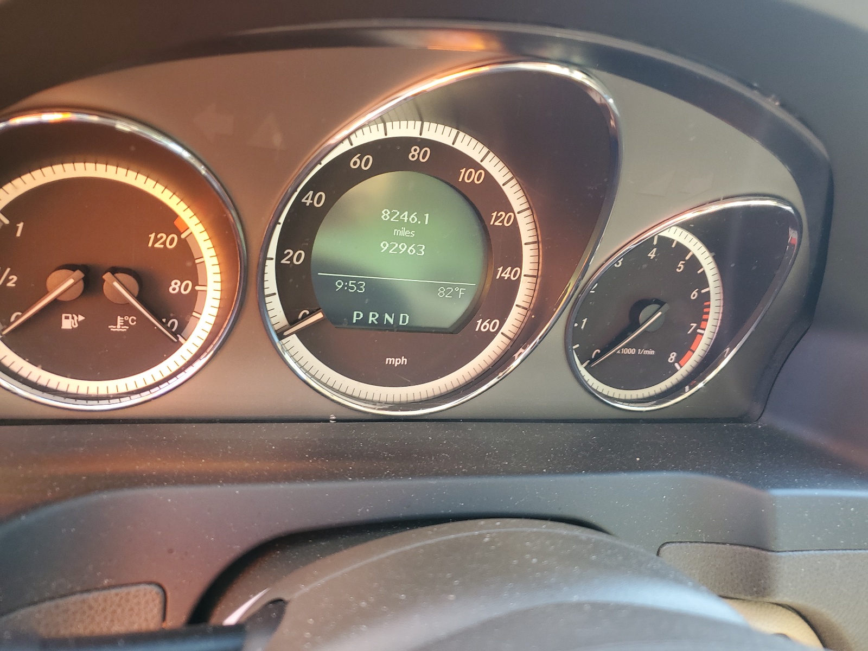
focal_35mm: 26
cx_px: 434
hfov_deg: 67.3
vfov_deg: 53.1
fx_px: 652
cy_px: 326
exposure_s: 1/60.2
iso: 52
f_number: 1.5
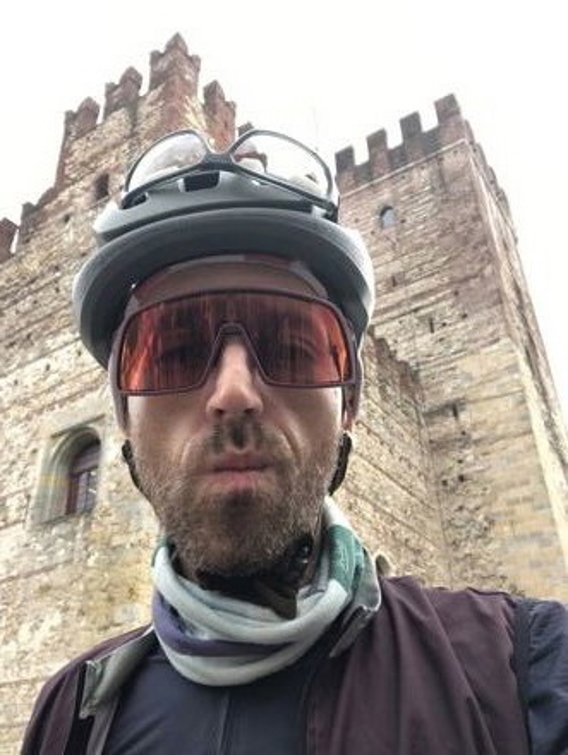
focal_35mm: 32
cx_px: 284
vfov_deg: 56.8
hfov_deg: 44.2
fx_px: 699
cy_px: 378
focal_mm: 2.87
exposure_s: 1/120
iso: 25
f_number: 2.2
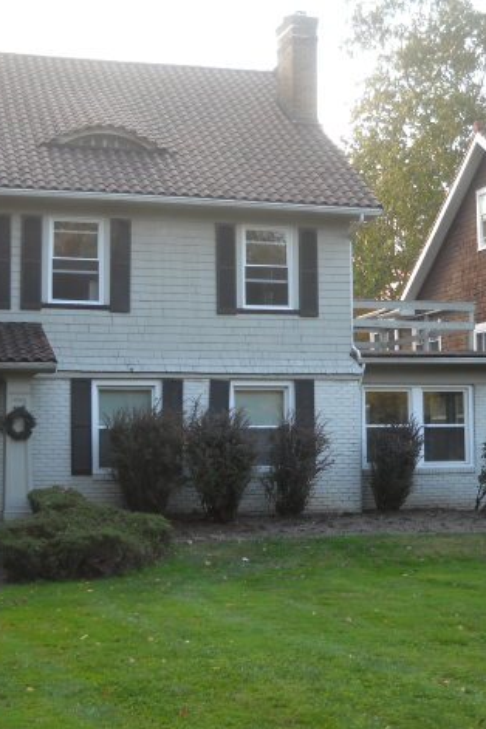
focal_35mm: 58
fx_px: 1174
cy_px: 370
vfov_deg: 34.5
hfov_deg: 23.4
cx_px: 251
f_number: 3.1
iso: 118
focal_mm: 6.72
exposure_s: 1/60
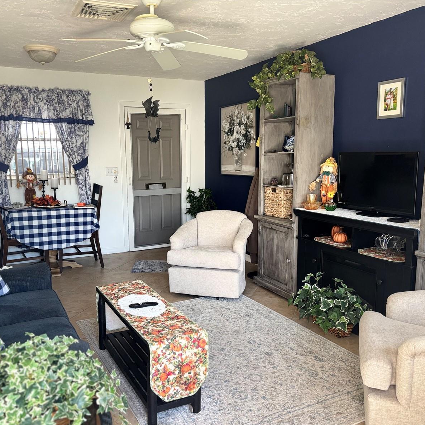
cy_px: 214
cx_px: 198
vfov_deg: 52.5
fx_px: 431
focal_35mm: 31
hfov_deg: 52.5
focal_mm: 5.96
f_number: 1.6
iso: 125
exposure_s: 1/90
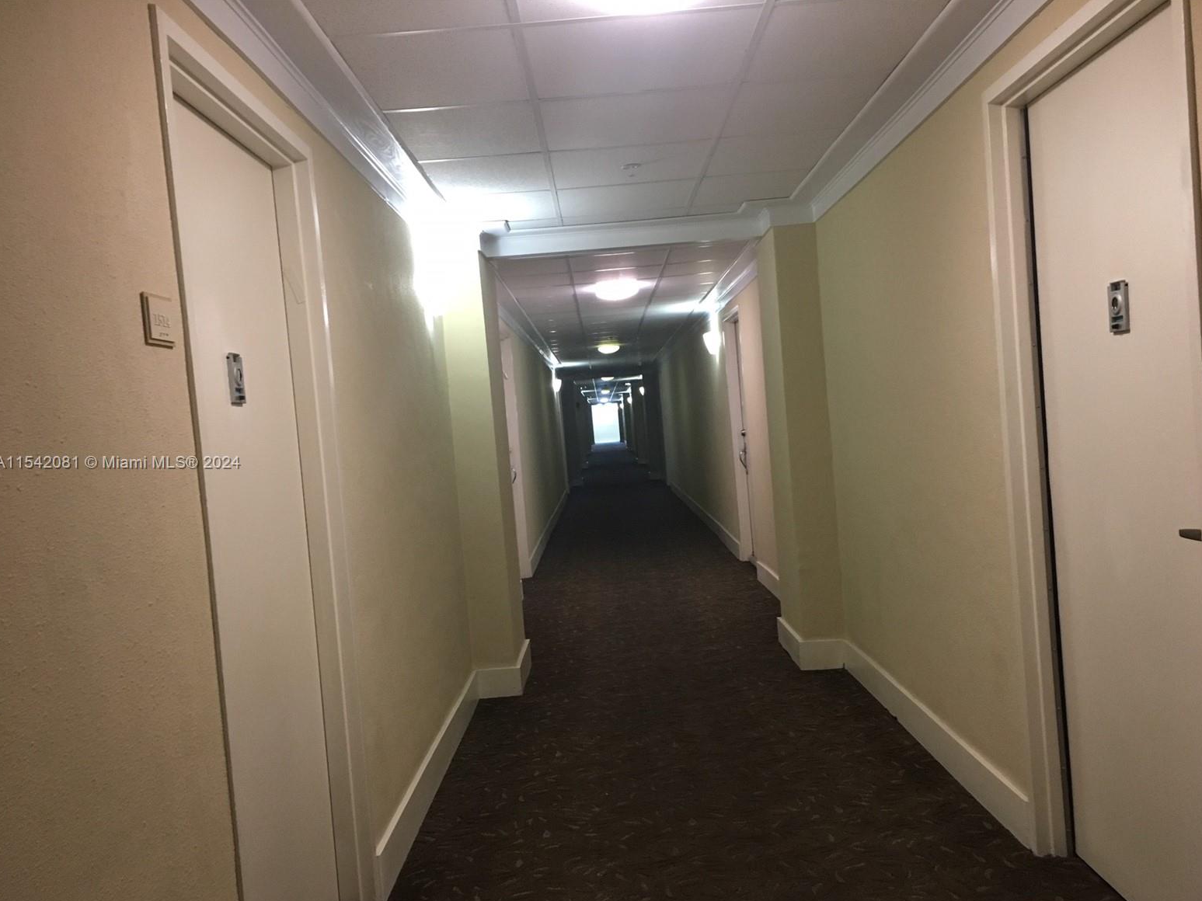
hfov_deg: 60.0
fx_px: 1042
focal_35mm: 30
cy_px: 464
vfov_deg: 46.8
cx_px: 613
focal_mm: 4.15
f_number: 2.2
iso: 125
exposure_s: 1/30
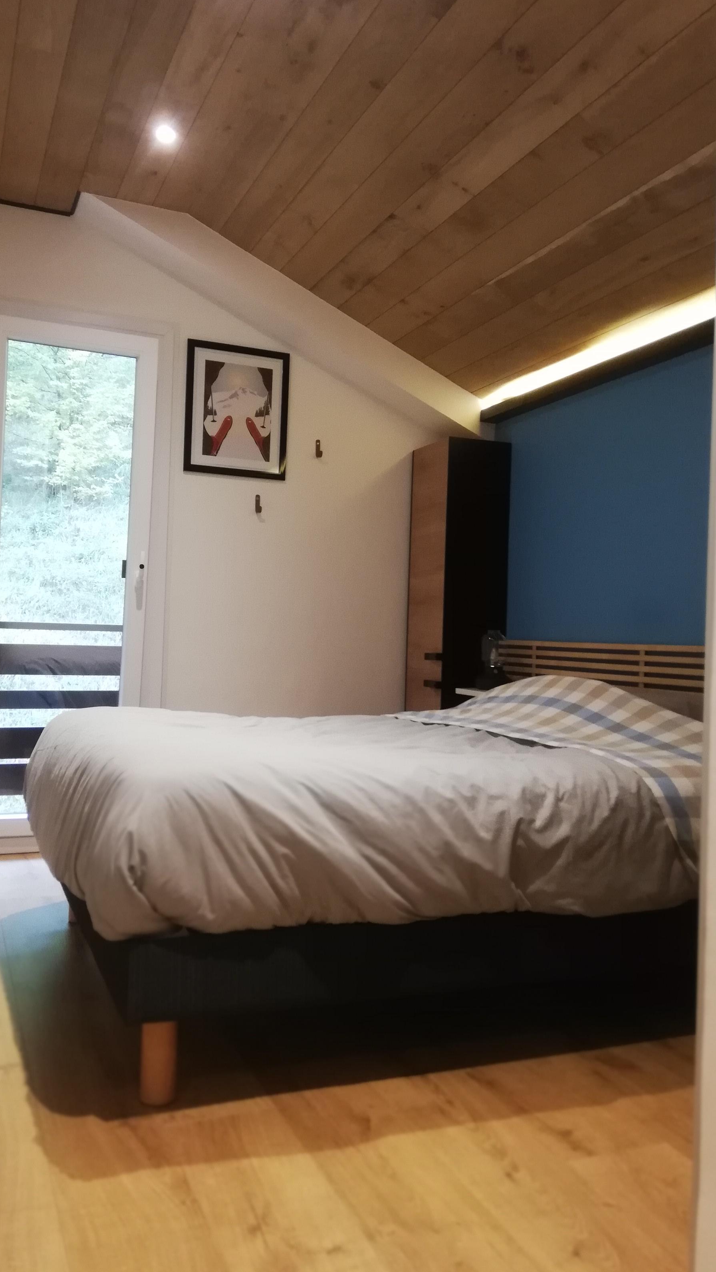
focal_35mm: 29
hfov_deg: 40.1
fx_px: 979
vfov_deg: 66.1
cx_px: 317
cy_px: 623
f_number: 4
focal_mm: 3.81
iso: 320
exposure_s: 1/33.3
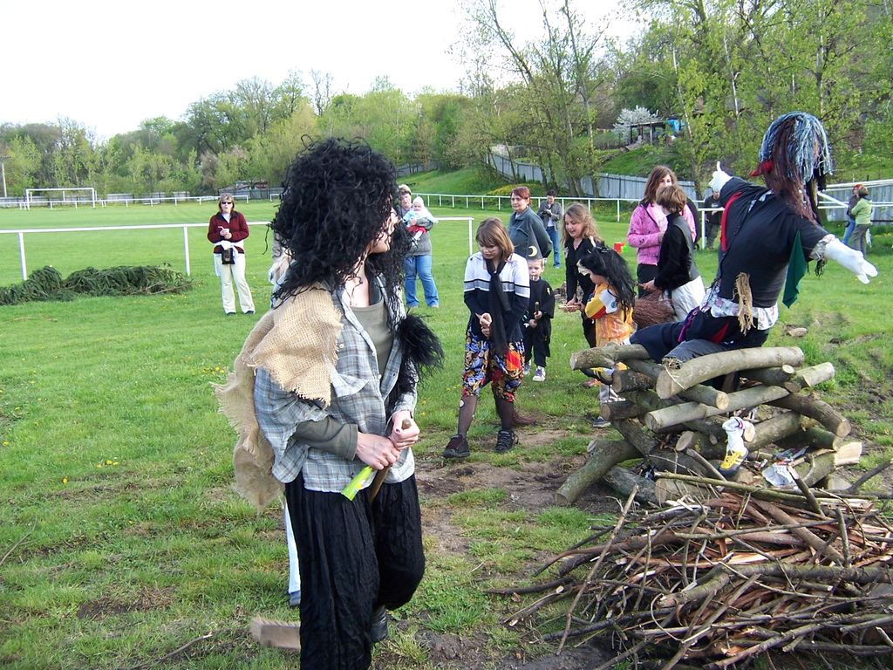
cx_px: 446
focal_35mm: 33
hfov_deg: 55.4
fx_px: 851
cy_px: 335
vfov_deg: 42.9
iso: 80
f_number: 3.4
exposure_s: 1/125
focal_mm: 5.5
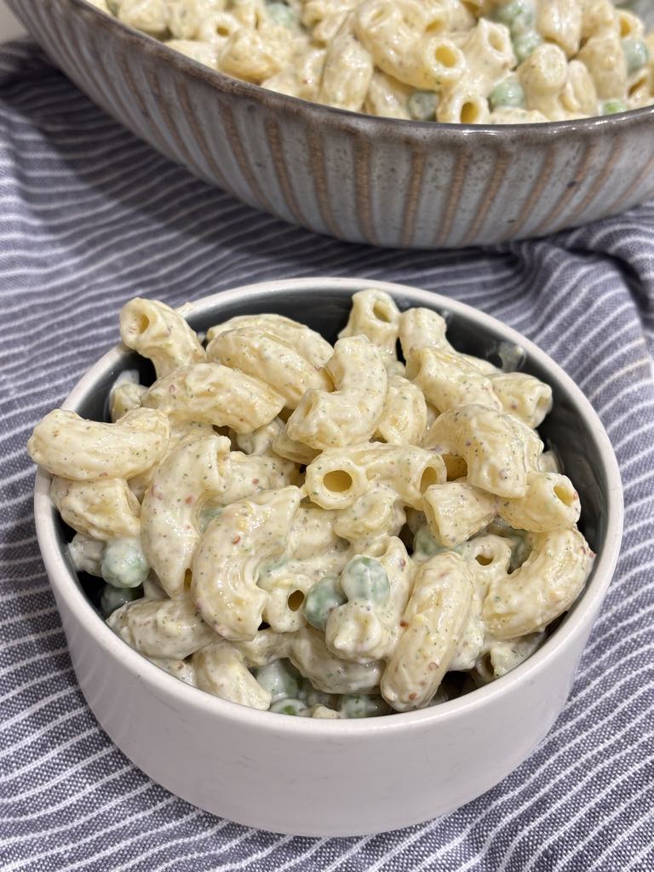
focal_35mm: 52
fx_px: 1310
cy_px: 436
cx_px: 327
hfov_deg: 28.0
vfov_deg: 36.8
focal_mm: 5.96
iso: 80
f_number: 1.6
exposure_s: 1/50
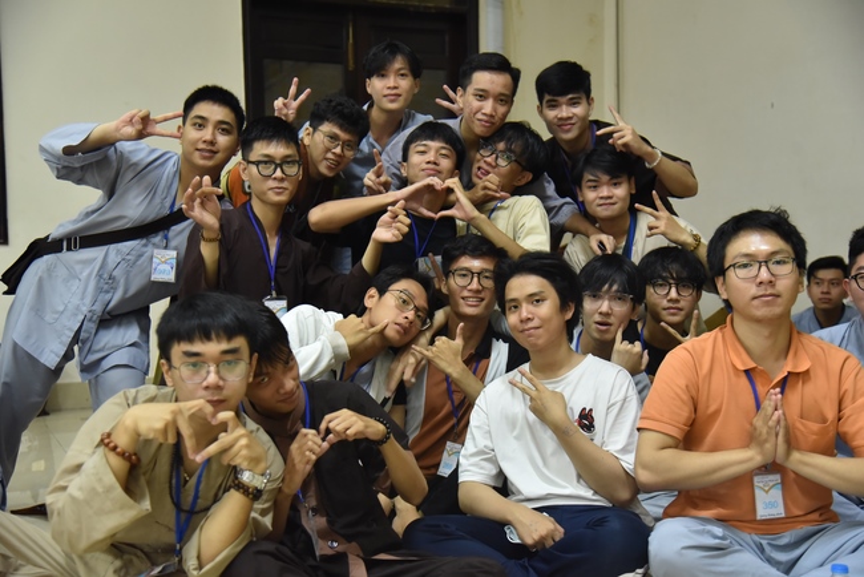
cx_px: 432
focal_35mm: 48
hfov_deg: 41.1
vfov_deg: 28.1
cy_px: 288
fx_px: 1152
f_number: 4
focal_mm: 48
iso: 3200
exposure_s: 1/80
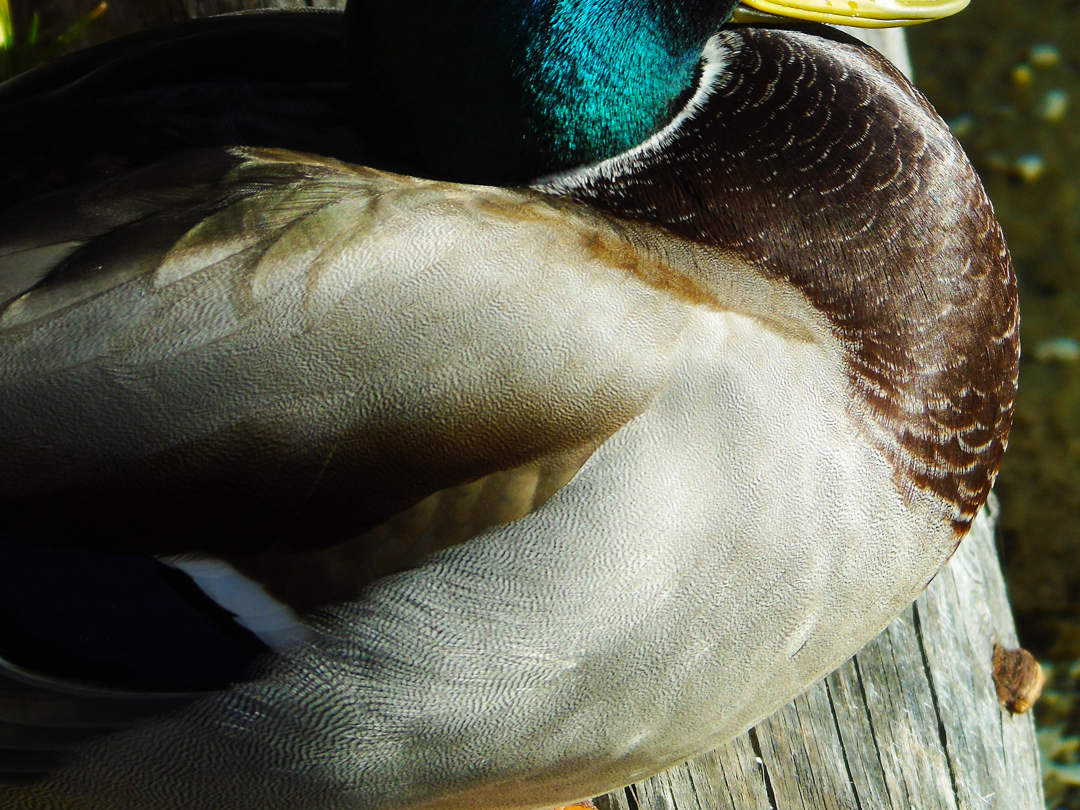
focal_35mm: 383
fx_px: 11951
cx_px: 557
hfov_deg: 5.2
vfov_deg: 3.9
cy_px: 239
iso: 80
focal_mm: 50
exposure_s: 1/400
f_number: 4.9
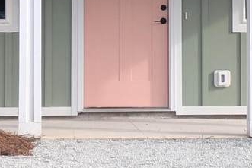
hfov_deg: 10.0
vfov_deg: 6.7
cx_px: 150
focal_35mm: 205
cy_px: -34
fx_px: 1436
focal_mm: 5.43
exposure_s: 1/714
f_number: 1.89
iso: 43
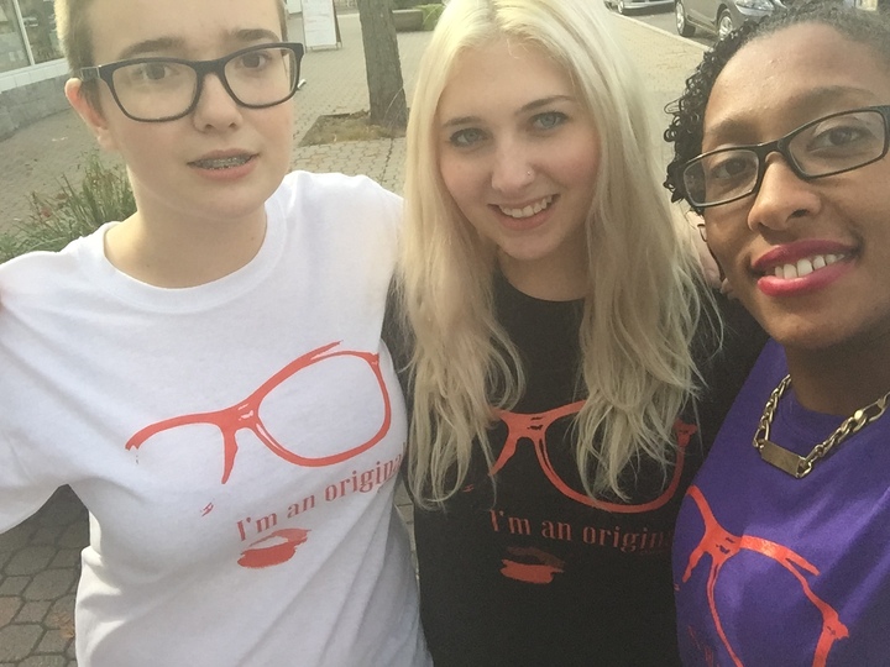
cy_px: 334
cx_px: 445
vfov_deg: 45.4
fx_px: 797
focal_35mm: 31
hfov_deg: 58.4
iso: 32
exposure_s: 1/440
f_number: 2.2
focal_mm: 2.65
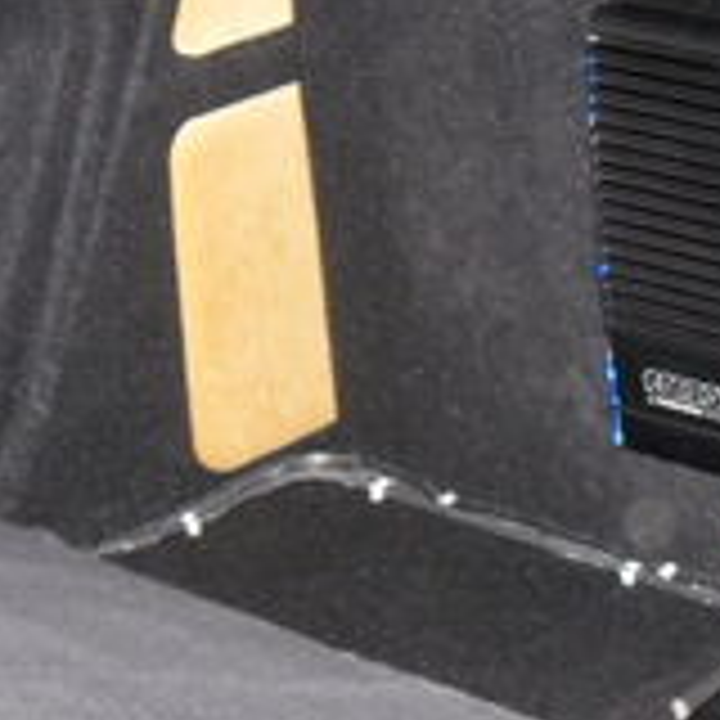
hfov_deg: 13.8
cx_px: 783
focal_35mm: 124
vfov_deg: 14.0
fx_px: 2918
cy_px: 482
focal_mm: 6.3
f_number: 3.5
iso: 200
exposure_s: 1/45
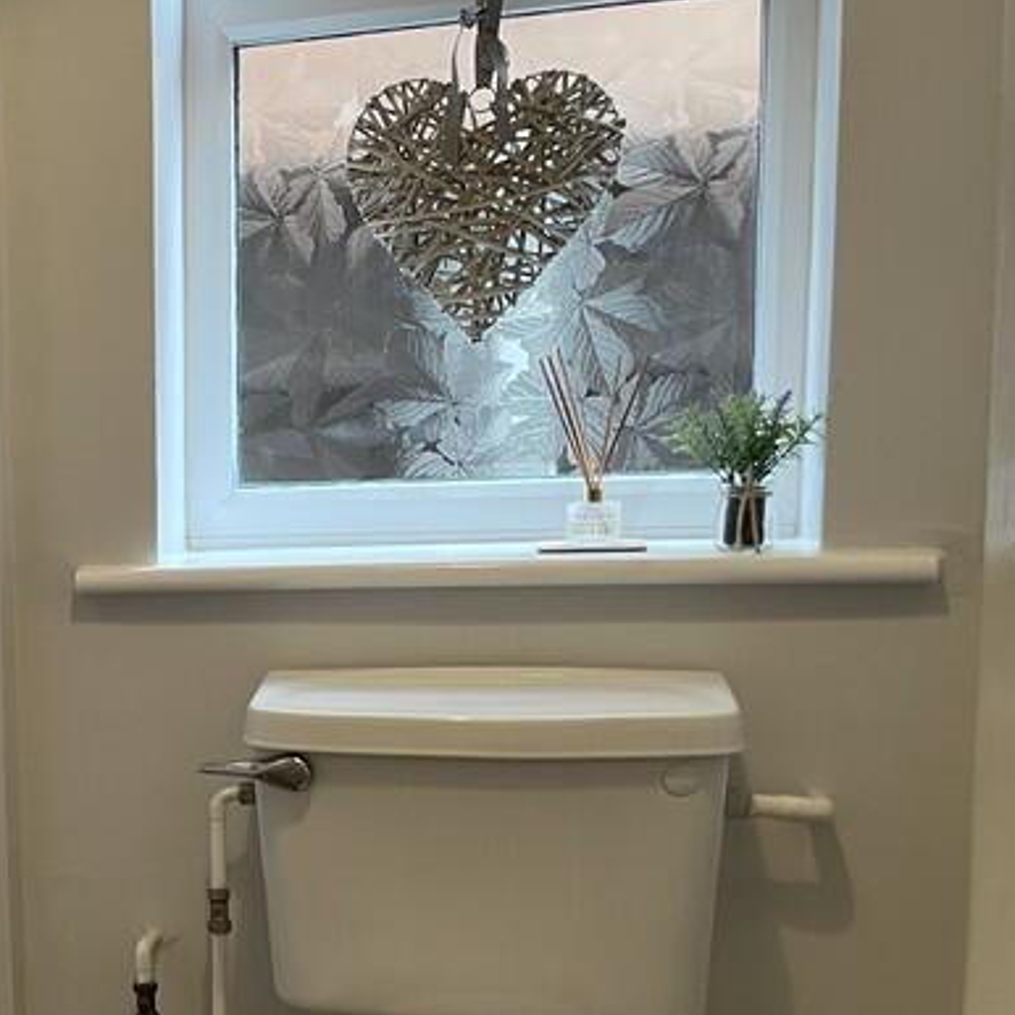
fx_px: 2024
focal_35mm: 61
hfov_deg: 24.7
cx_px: -279
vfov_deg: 28.0
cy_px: 668
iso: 100
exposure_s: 1/50
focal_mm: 4.2
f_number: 1.6
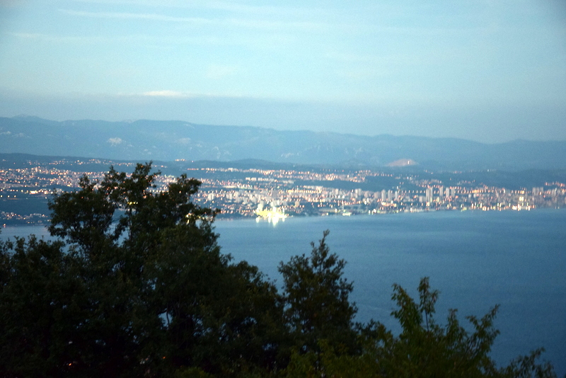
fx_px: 1463
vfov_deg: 14.7
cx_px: 283
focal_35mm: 93
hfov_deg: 21.9
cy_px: 189
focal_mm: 62
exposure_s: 1/8
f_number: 5.3
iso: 1600
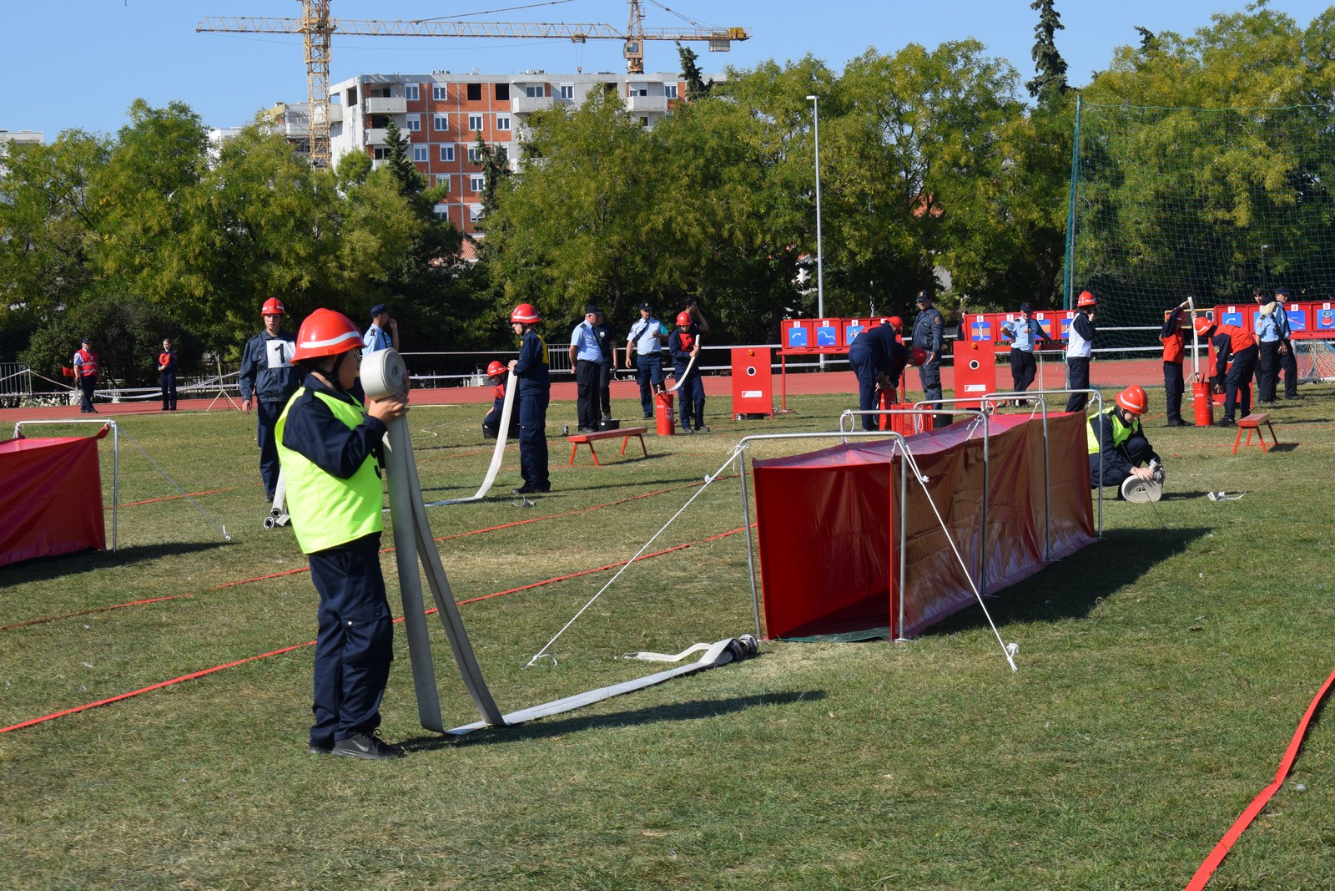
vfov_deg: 16.6
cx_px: 668
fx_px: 3059
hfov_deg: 24.6
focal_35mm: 82
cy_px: 446
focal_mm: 55
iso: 200
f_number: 10
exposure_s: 1/400
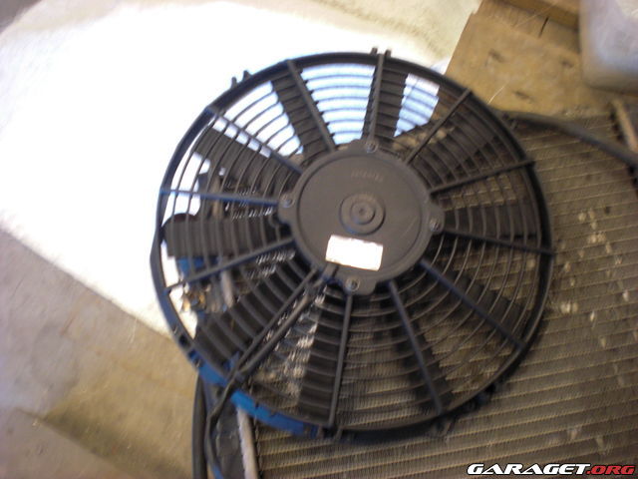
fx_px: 700
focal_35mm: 38
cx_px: 319
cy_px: 240
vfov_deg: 37.7
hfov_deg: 49.0
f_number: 3.1
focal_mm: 6.3
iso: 200
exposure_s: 1/15
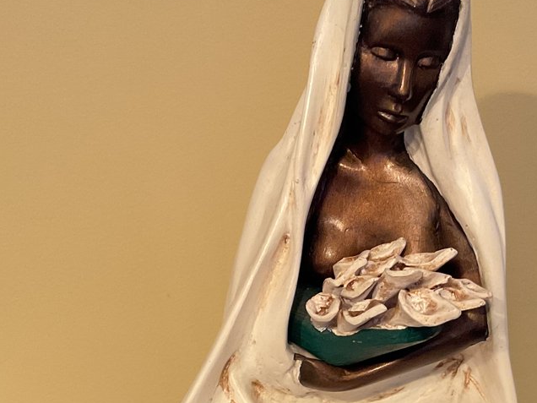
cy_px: 372
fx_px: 1070
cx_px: 368
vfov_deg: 20.8
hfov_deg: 27.9
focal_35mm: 69
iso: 200
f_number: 1.8
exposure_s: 1/40
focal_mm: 3
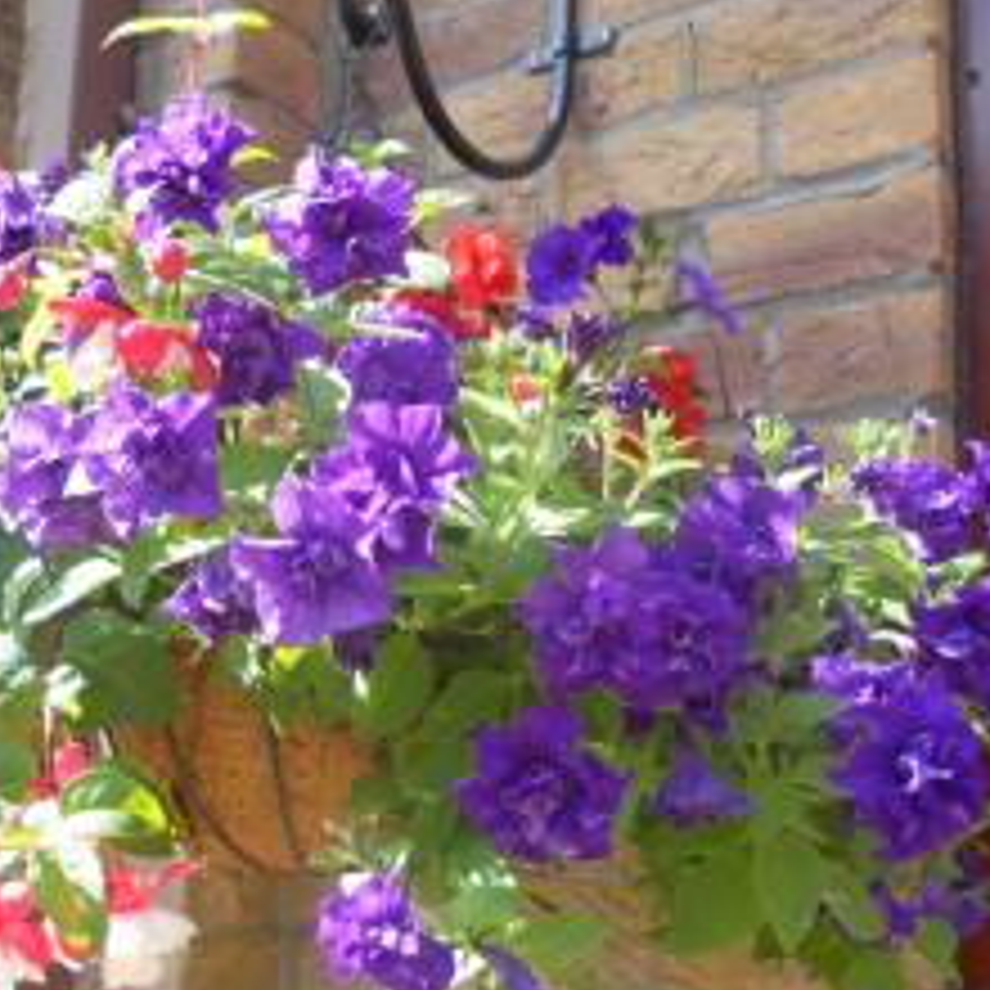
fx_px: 1230
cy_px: 576
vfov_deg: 43.7
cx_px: 346
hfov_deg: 43.4
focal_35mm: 38
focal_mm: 4.9
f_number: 3.2
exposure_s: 1/160
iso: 80
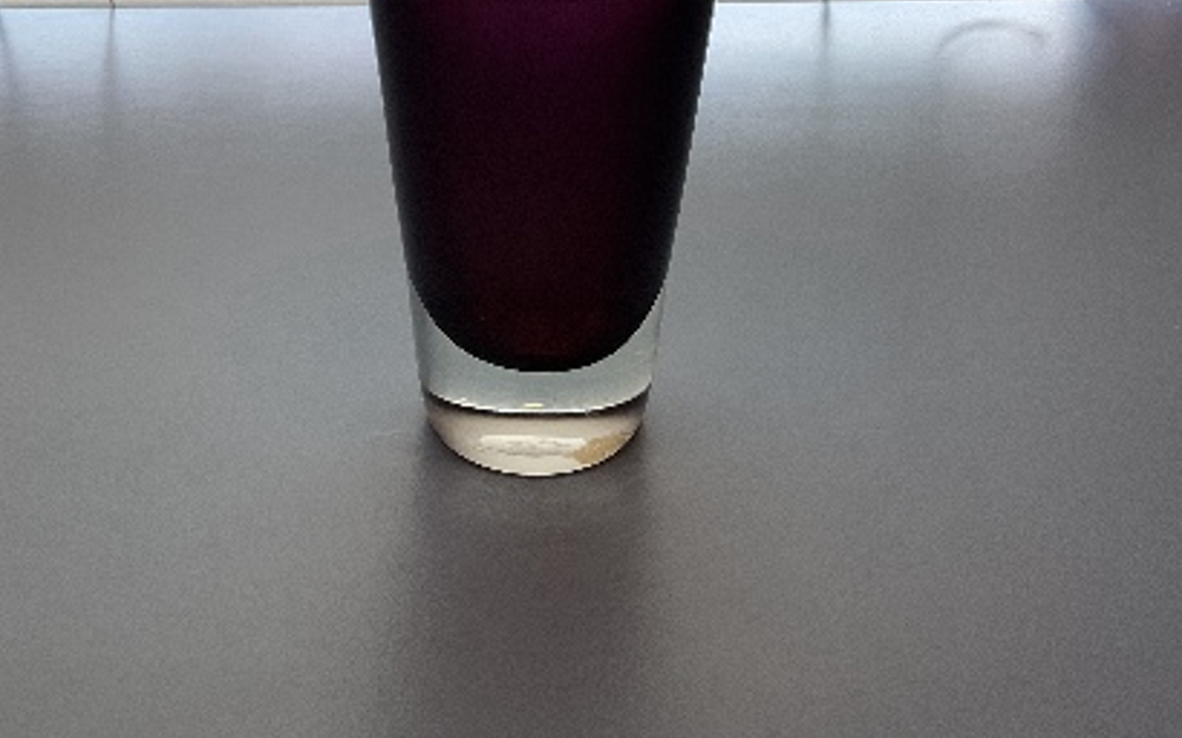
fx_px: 1546
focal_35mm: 48
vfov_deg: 25.9
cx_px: 588
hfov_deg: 41.8
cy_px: 52
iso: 40
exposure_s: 1/120
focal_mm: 3
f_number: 1.8
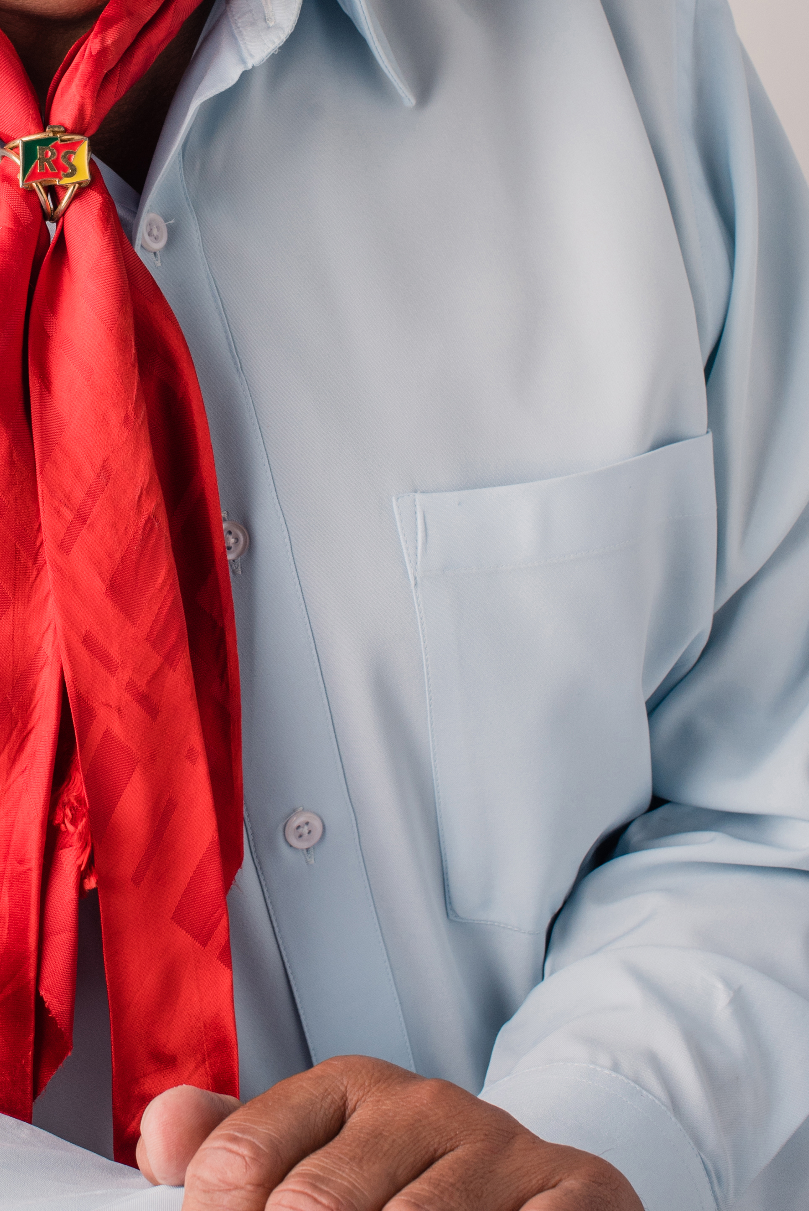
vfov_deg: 19.4
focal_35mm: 104
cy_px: 174
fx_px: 3502
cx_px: 104
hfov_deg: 13.1
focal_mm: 50
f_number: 10
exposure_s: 1/200
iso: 160
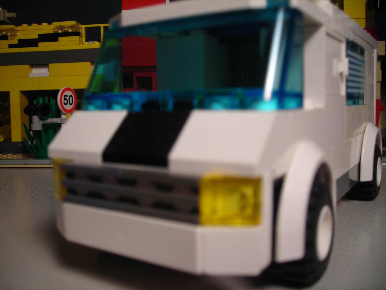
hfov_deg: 49.0
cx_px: 193
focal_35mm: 38
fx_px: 424
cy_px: 145
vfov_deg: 37.7
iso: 50
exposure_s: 1/25.6
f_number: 3.2
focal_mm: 6.3
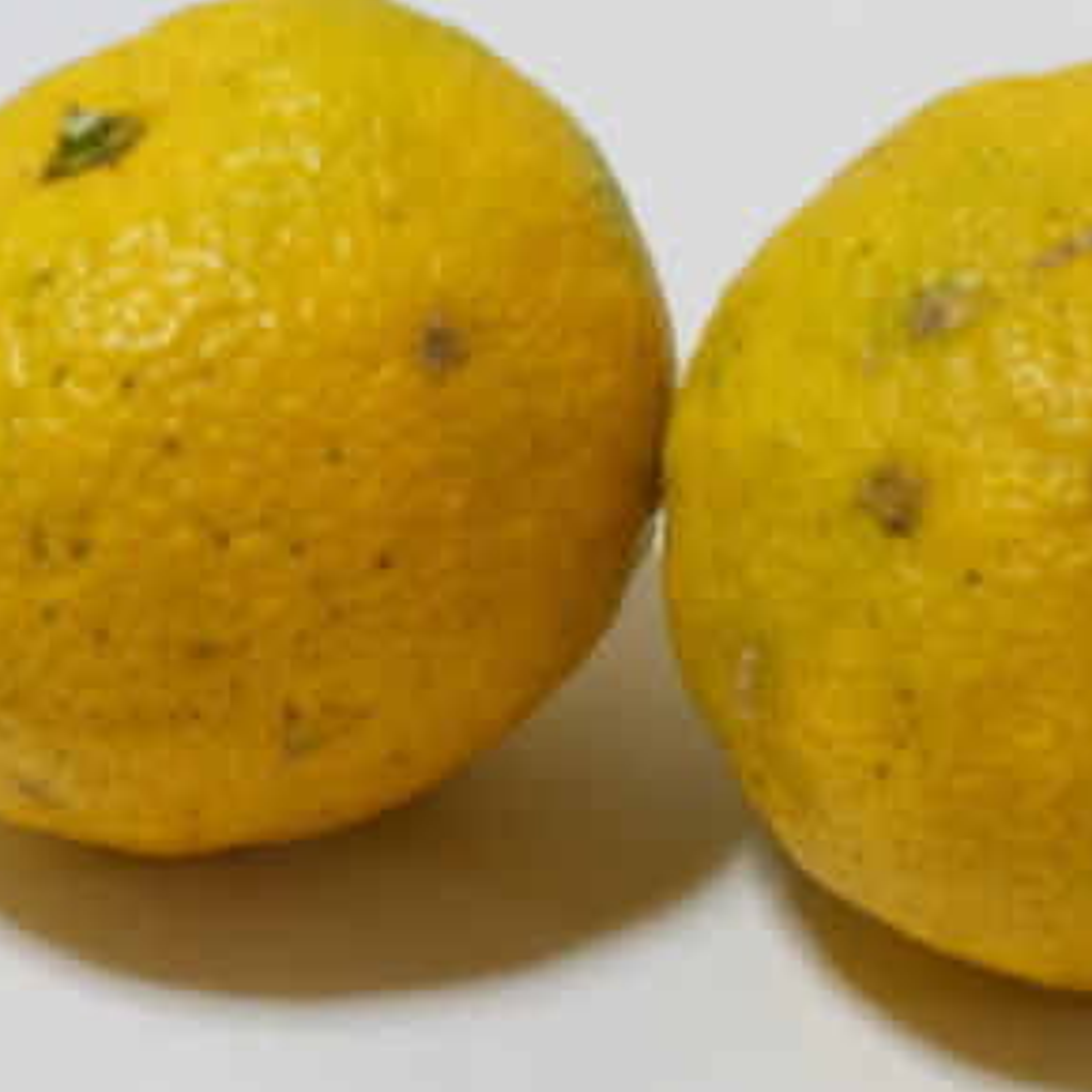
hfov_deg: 11.7
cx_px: 682
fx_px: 5318
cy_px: 523
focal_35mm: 149
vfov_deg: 11.7
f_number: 5.4
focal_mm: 18.3
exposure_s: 1/13
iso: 400
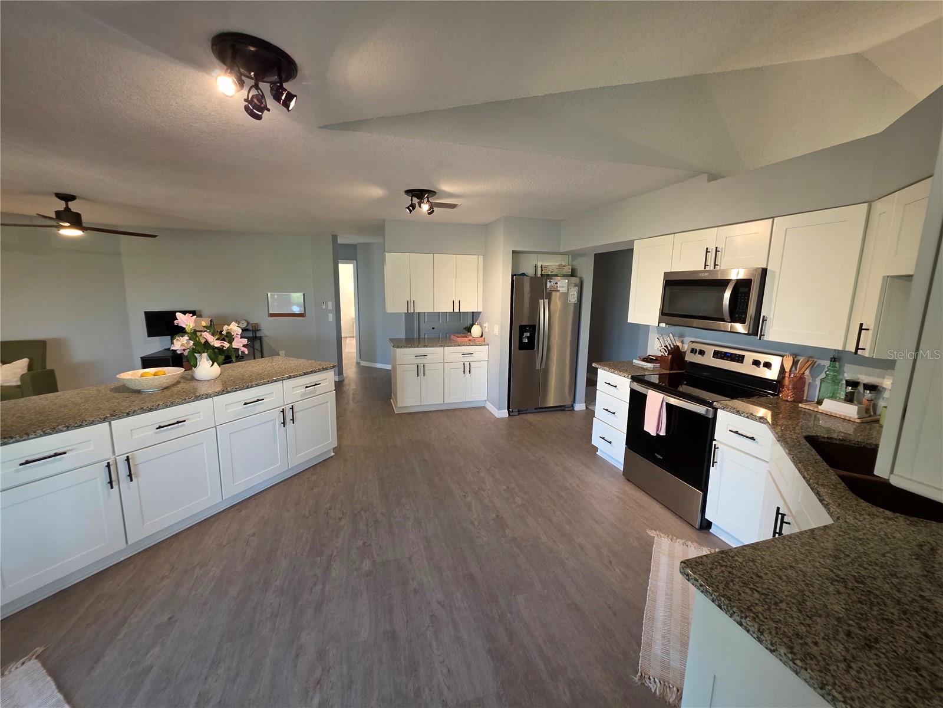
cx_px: 472
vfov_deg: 89.9
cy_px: 354
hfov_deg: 106.2
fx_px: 354
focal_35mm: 13
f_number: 1.9
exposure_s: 1/60
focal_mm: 2.2
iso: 250
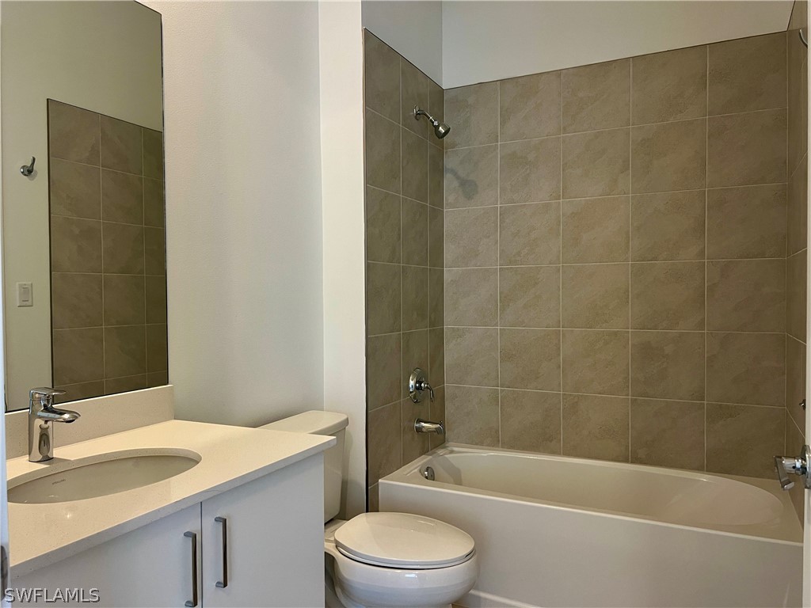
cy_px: 304
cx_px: 406
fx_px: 609
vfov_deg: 53.1
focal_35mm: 26
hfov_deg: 67.3
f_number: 1.5
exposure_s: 1/60
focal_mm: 5.7
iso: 100
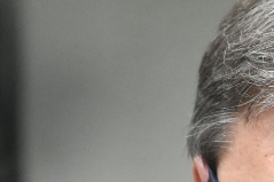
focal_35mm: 1357
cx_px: 322
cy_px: 358
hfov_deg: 1.5
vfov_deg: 1.0
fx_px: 10321
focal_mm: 200
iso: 2500
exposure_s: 1/8000
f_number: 2.8
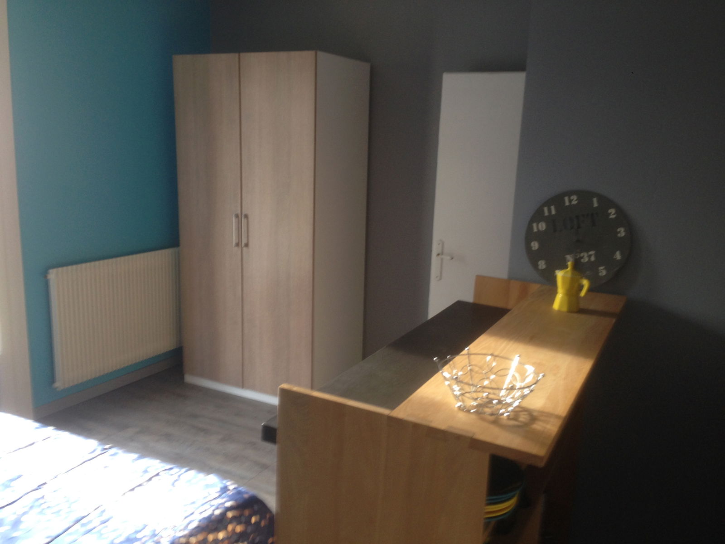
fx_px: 691
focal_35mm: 33
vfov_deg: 42.9
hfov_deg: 55.4
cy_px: 272
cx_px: 362
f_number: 2.4
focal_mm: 4.12
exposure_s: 1/20
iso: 64
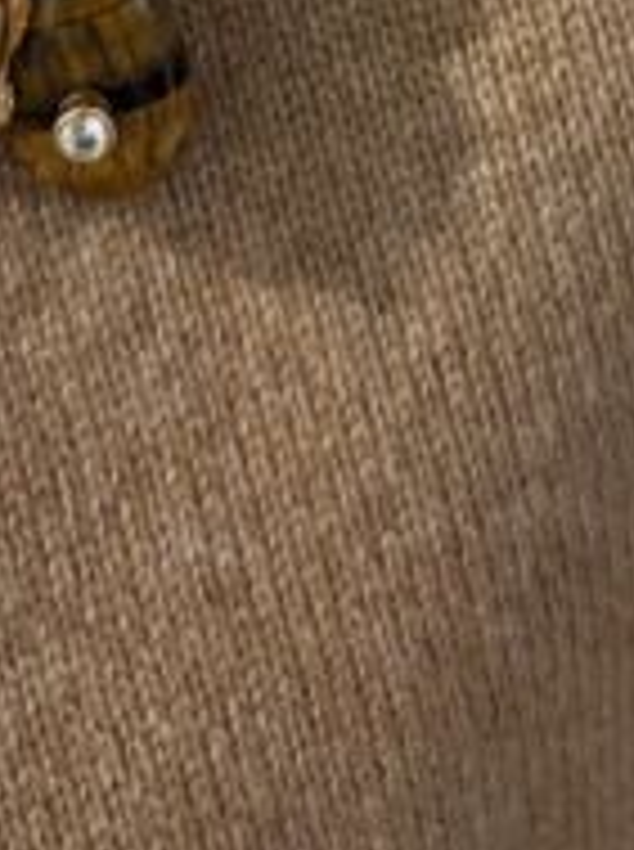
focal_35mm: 92
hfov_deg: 16.0
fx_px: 2254
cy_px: -596
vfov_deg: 17.9
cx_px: 360
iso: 320
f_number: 1.6
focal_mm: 5.96
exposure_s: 1/50
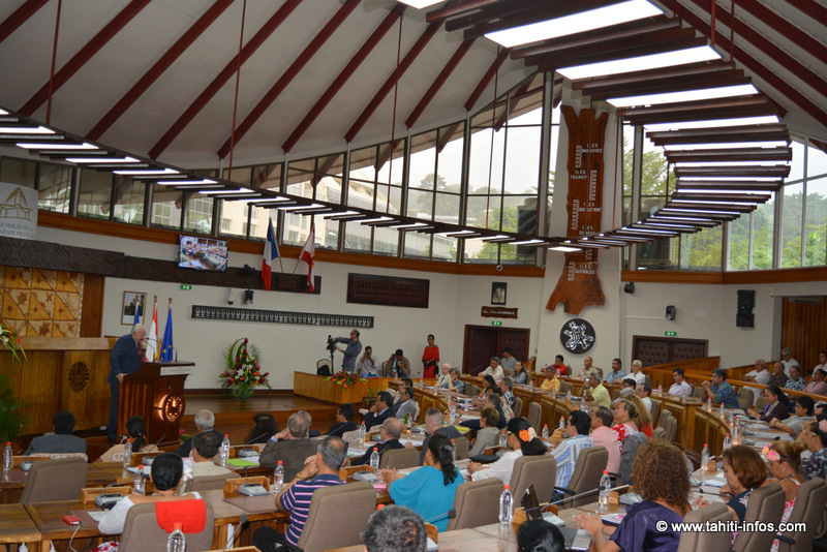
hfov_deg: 55.1
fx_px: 793
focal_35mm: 34
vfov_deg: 38.4
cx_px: 414
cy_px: 276
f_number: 3.8
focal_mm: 23
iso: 200
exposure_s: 1/125
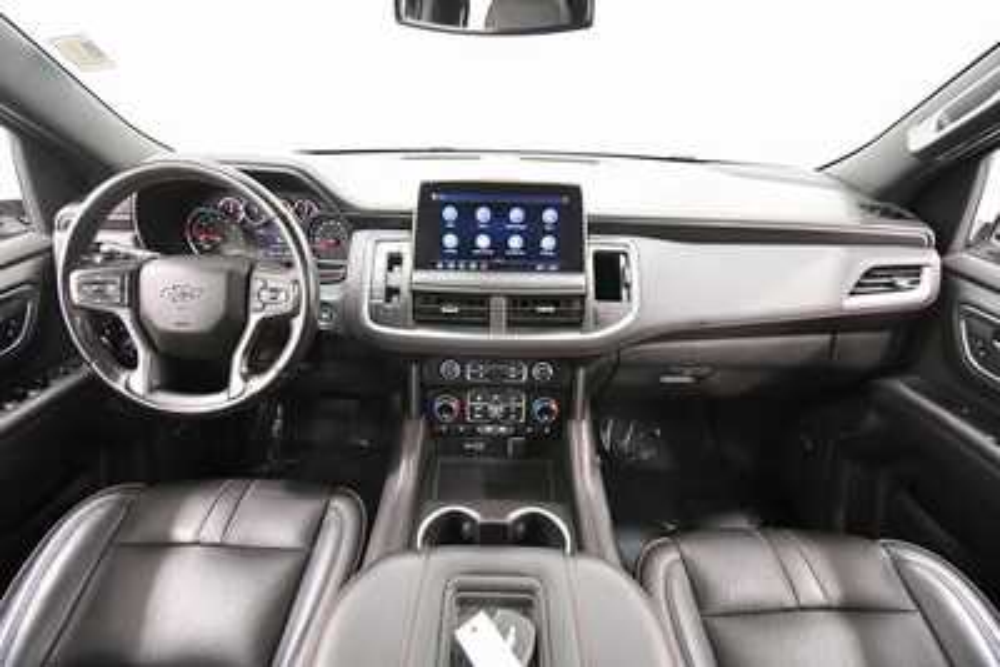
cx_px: 500
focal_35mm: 15
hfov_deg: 100.4
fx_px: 417
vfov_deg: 77.4
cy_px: 334
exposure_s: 1/60
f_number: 4.5
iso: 4500
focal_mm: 10
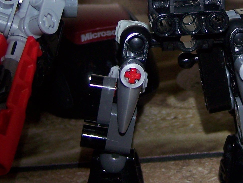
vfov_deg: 12.4
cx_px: 178
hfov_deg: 16.6
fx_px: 828
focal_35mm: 118
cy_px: -9
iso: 80
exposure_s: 1/80
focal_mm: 6.3
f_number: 2.8
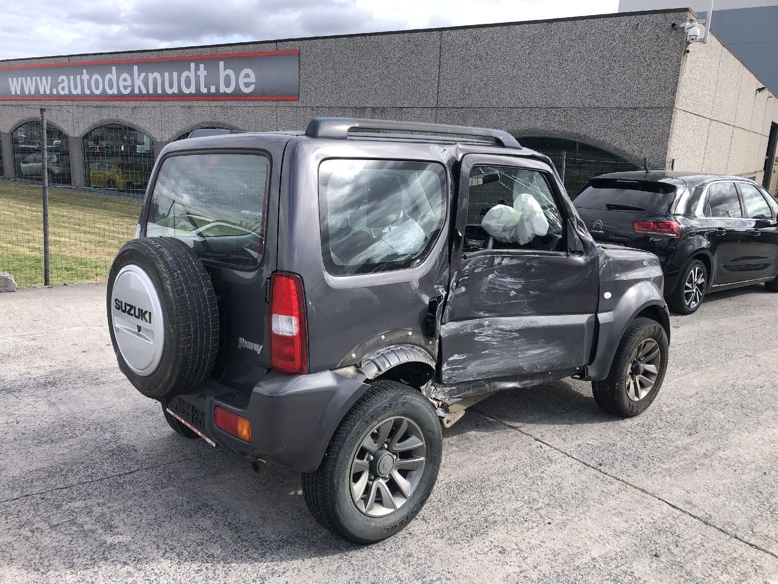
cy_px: 292
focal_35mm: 28
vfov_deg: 49.7
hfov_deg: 63.4
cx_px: 389
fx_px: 629
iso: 20
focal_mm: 3.99
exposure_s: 1/716
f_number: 1.8
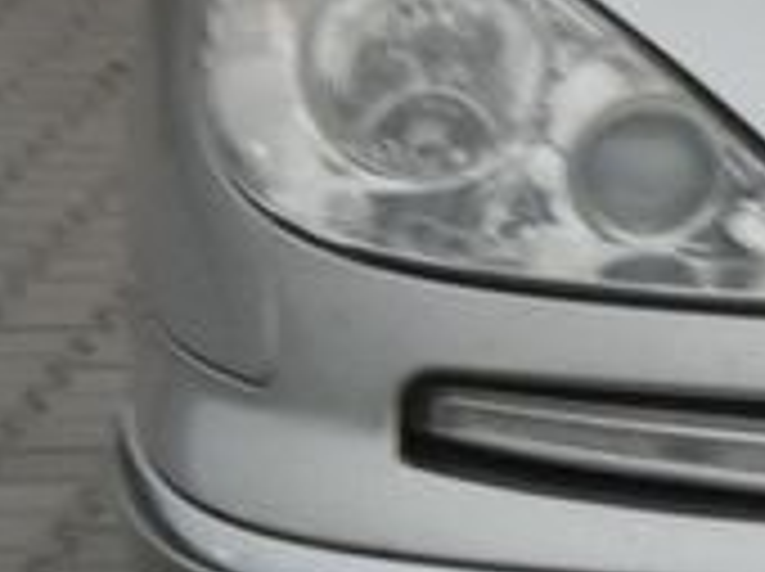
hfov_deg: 5.1
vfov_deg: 3.9
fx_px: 8386
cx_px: 1467
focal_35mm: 380
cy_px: -41
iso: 250
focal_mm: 11.3
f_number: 5.6
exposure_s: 1/80
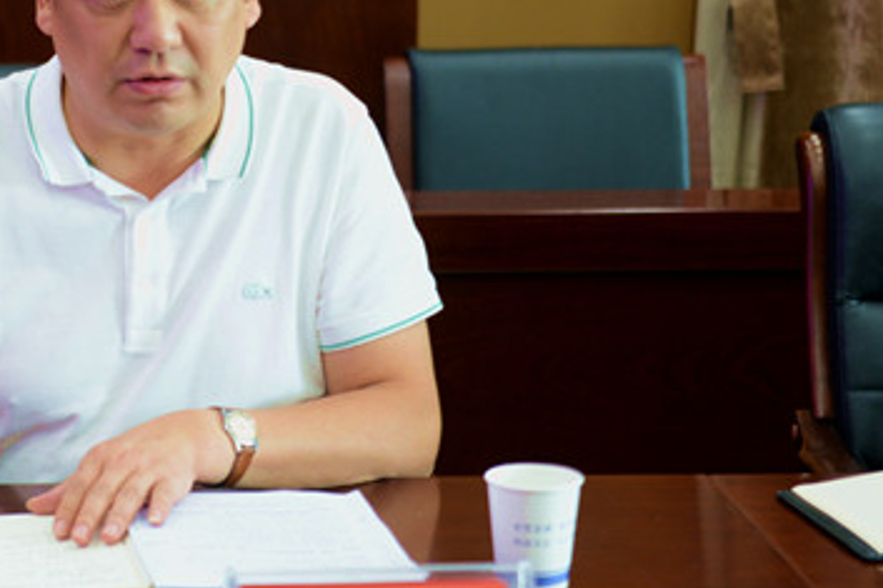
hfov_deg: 17.1
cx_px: 155
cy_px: 190
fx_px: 2917
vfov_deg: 11.5
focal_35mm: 119
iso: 800
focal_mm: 70
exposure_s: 1/60
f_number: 2.8
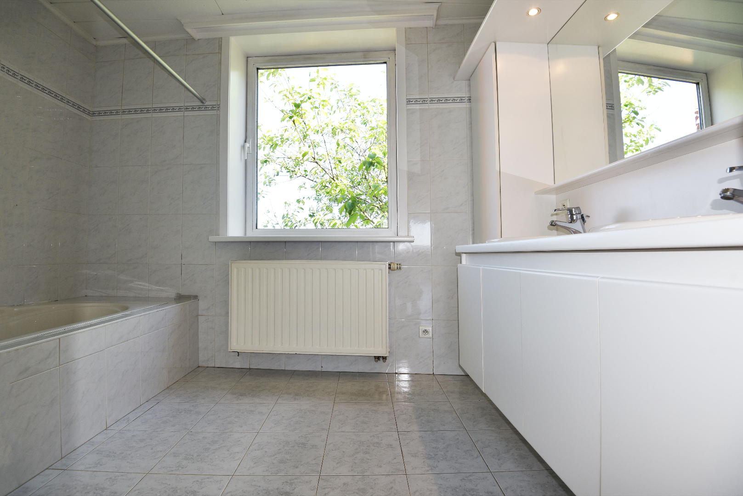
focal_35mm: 17
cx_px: 372
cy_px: 248
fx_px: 351
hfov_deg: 93.2
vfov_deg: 70.5
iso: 250
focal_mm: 17
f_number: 5.6
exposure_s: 1/125
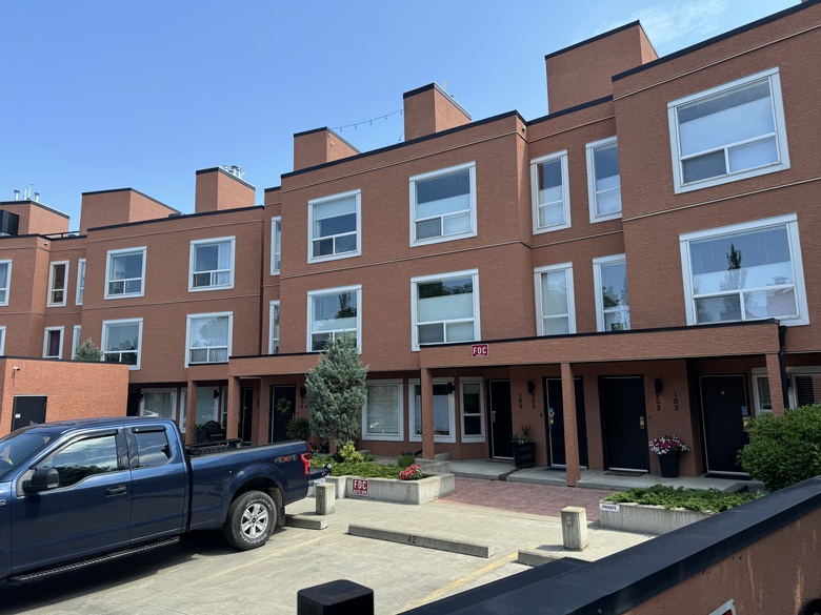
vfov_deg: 56.8
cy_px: 308
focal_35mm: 24
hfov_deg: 71.6
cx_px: 410
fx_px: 569
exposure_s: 1/1637
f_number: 1.78
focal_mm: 6.76
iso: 80
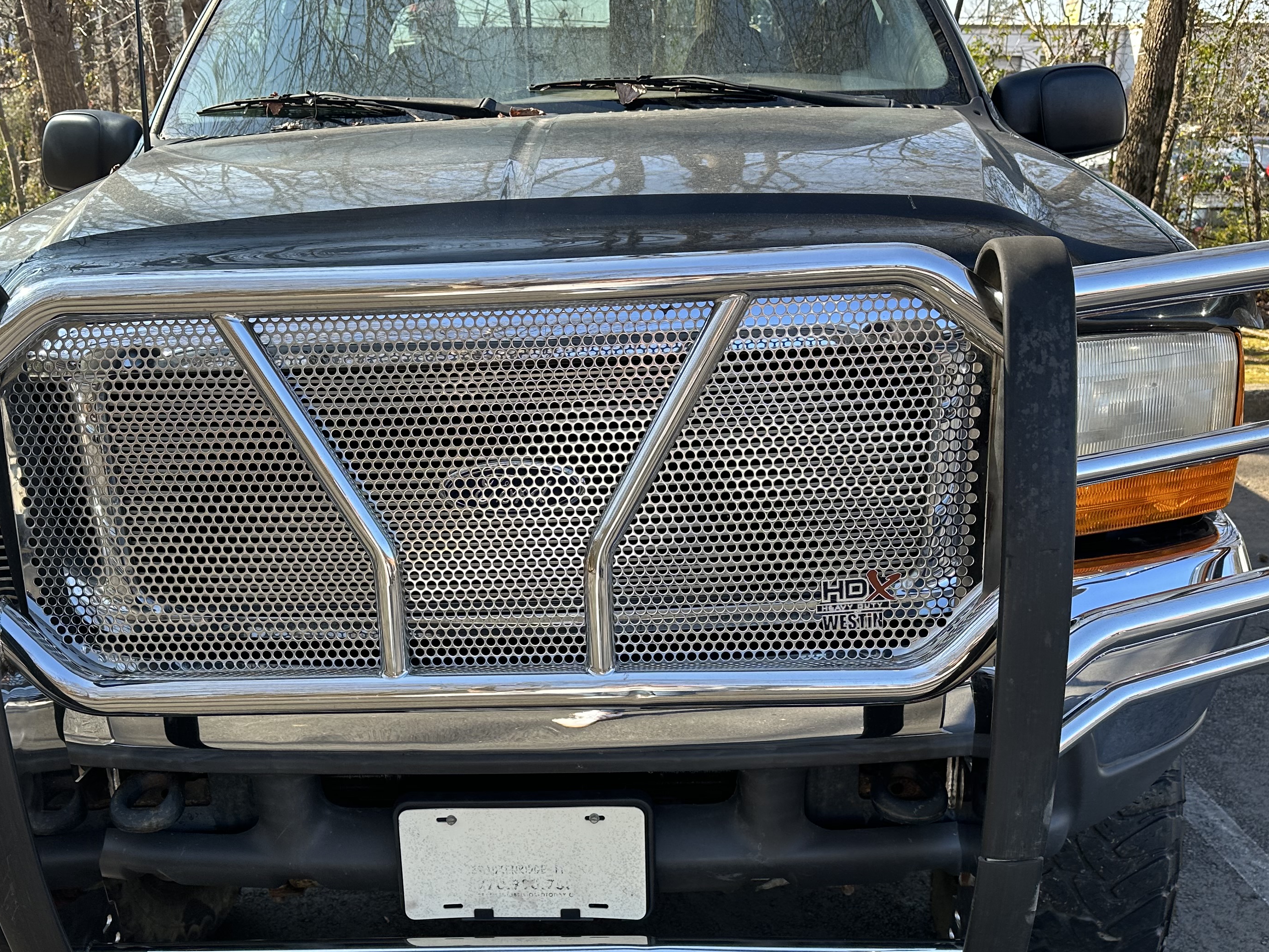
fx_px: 1283
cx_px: 538
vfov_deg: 40.3
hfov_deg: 52.4
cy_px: 619
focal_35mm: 35
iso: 80
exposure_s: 1/650
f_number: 1.78
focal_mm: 6.86
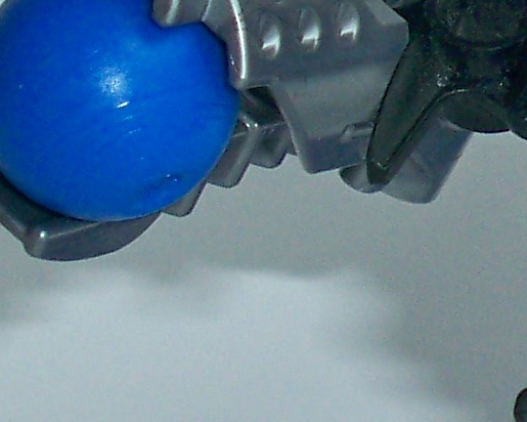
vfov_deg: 5.1
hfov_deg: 6.1
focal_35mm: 304
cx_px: 1149
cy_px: -142
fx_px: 4742
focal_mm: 7.8
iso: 80
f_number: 3.5
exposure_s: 1/640
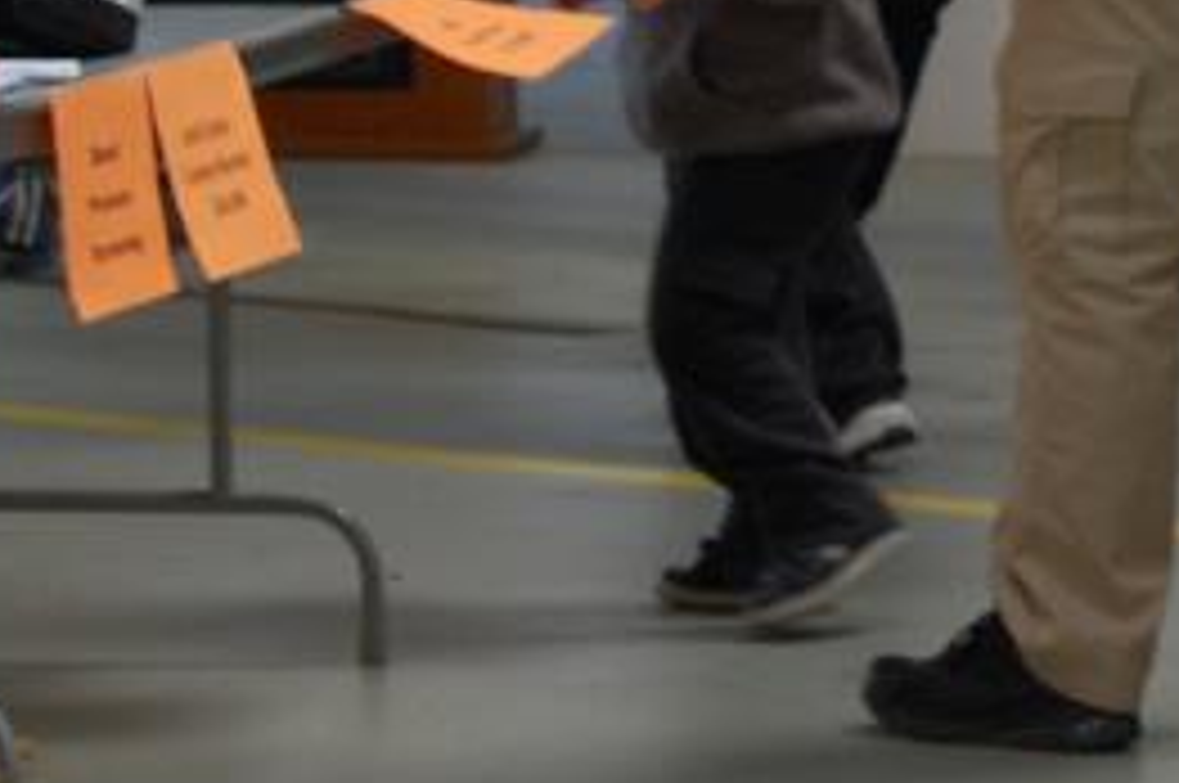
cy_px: -518
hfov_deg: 6.3
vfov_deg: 4.2
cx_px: 1814
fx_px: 10531
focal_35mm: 322
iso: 400
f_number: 5.6
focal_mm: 55
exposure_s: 1/60
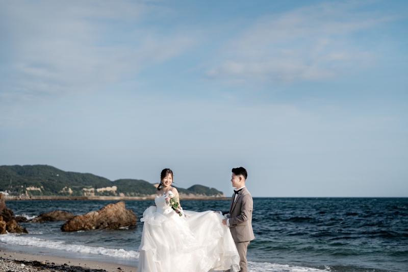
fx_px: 567
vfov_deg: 27.0
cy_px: 136
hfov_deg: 39.6
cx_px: 204
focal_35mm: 50
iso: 80
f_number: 1.8
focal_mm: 50
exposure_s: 1/8000
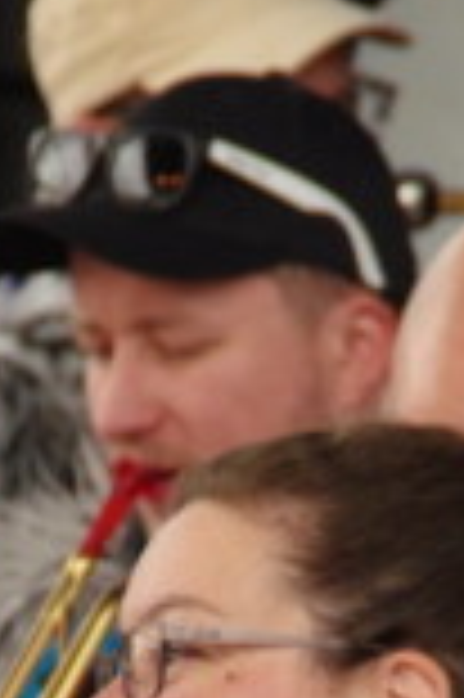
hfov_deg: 1.4
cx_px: 194
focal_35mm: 966
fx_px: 18716
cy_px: 709
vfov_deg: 2.1
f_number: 7.1
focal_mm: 200
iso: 3200
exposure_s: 1/250
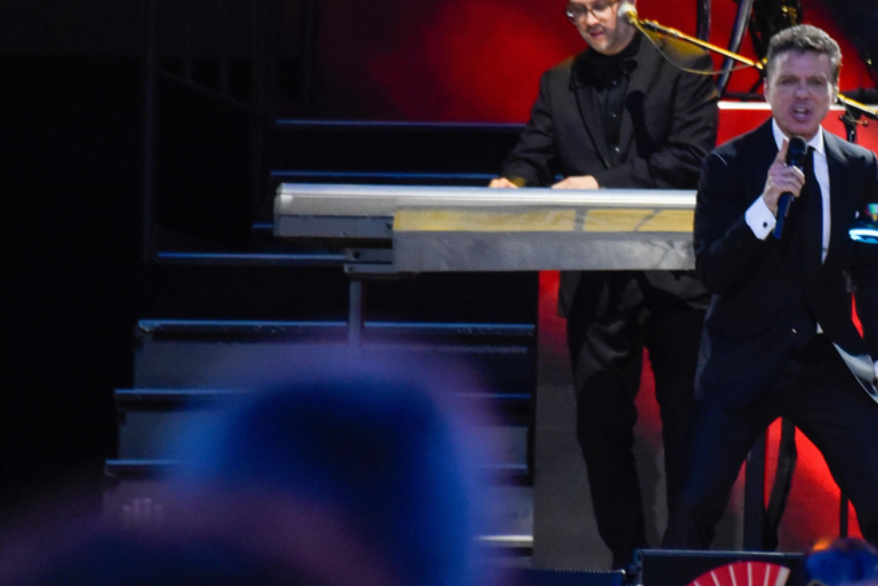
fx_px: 17807
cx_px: 738
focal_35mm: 730
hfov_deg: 2.8
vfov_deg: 1.9
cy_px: 203
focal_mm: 300
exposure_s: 1/200
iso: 3200
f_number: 5.6
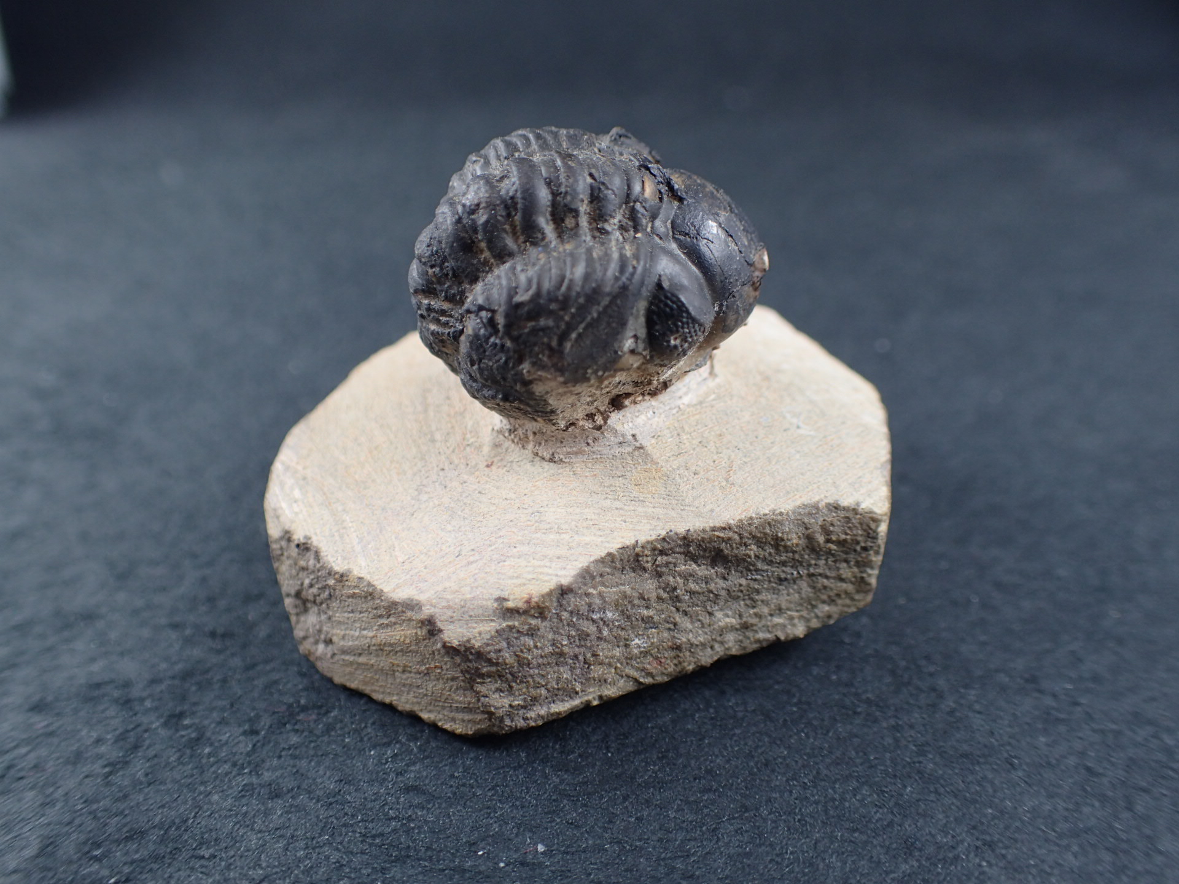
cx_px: 590
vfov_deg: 46.8
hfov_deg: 60.0
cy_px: 442
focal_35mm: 30
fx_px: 1022
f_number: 2.3
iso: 100
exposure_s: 1/125
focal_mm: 5.5
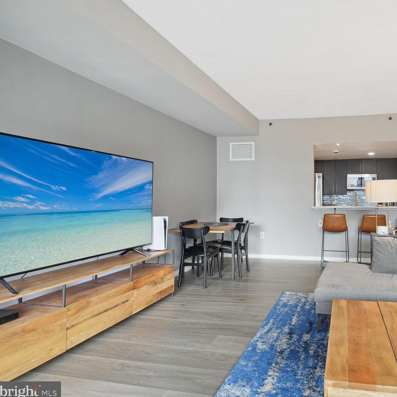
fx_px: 272
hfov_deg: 67.2
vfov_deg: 72.1
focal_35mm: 21
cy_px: 199
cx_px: 301
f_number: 8
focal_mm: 16
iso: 200
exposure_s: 1/8
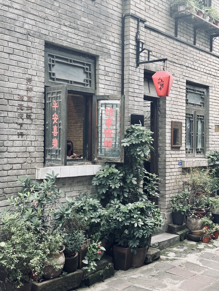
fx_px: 405
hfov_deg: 30.3
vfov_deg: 39.7
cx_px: 110
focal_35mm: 48
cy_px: 146
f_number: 1.8
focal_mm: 6.9
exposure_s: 1/84
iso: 80
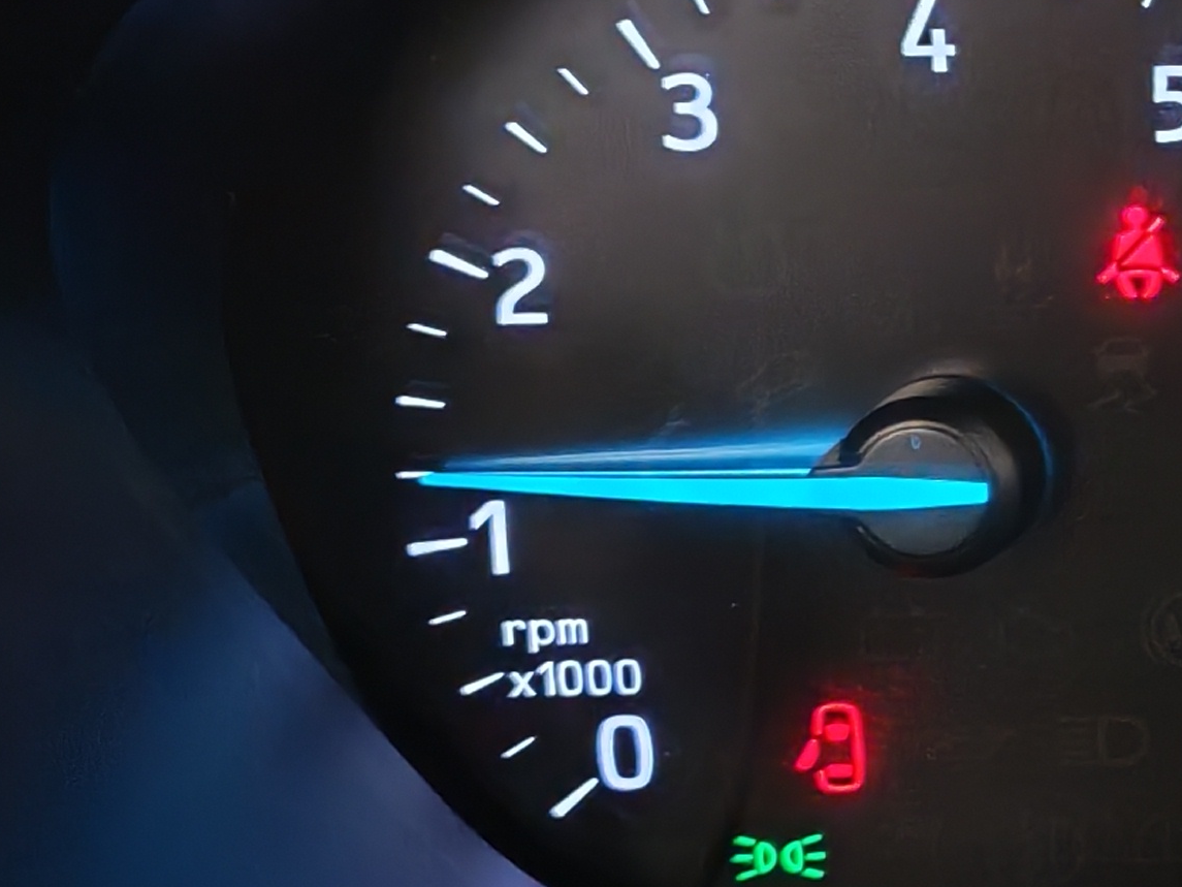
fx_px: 4030
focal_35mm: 118
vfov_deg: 12.5
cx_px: 2083
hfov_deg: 14.7
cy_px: 185
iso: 1600
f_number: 1.9
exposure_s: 1/50
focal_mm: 6.12
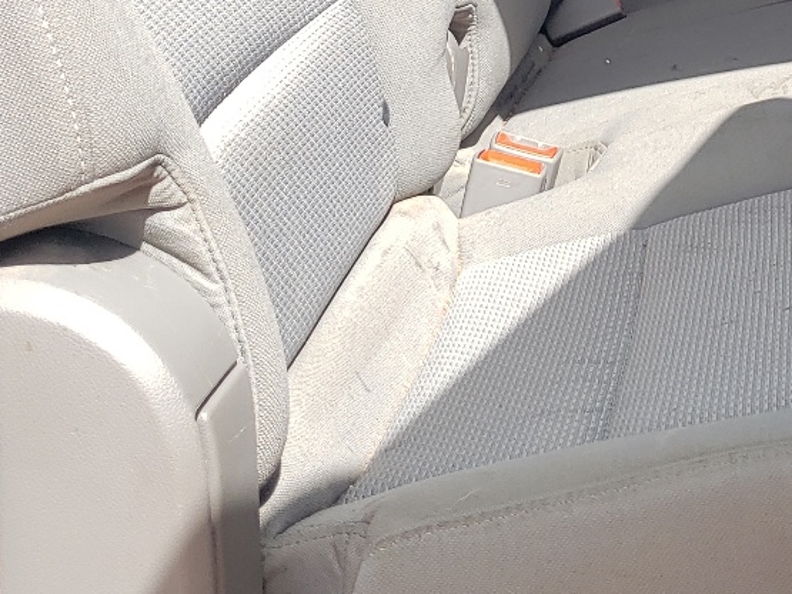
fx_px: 1716
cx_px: 786
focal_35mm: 75
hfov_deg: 24.8
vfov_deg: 18.2
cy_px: -188
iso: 50
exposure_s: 1/833
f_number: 1.5
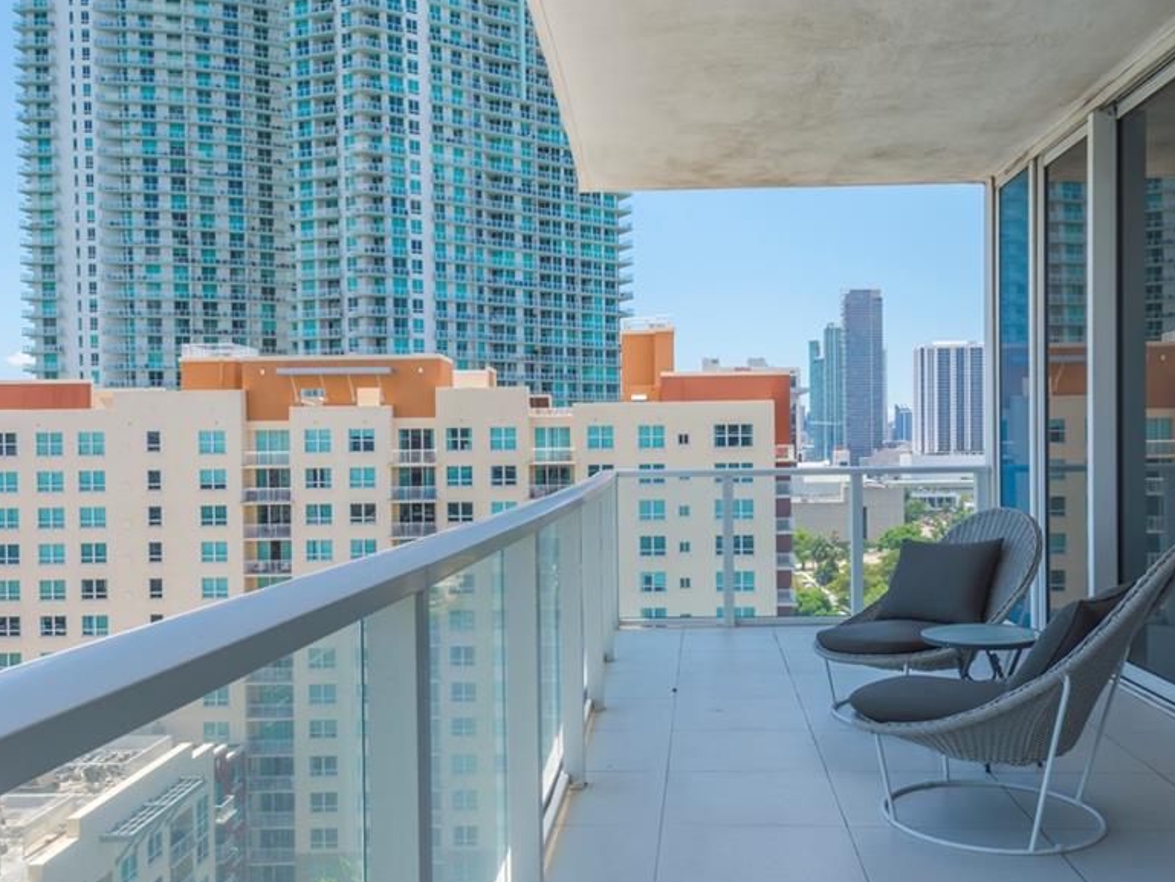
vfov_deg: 44.1
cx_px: 619
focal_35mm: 32
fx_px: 1086
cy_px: 472
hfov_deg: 56.8
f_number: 11
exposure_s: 1/250
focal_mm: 16
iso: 100
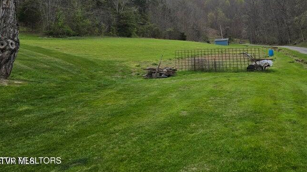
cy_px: 23
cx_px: 199
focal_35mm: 33
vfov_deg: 34.0
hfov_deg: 58.4
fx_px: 269
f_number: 1.7
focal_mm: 6.3
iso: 12
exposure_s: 1/1151
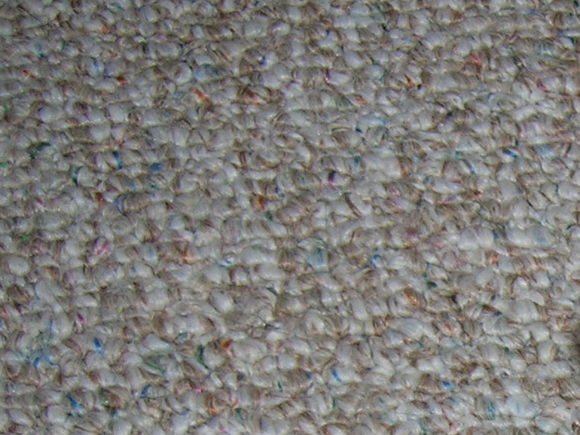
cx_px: 750
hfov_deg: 16.5
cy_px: 504
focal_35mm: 113
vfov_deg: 12.8
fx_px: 1893
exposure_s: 1/60.1
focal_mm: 5.7
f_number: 2.9
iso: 50
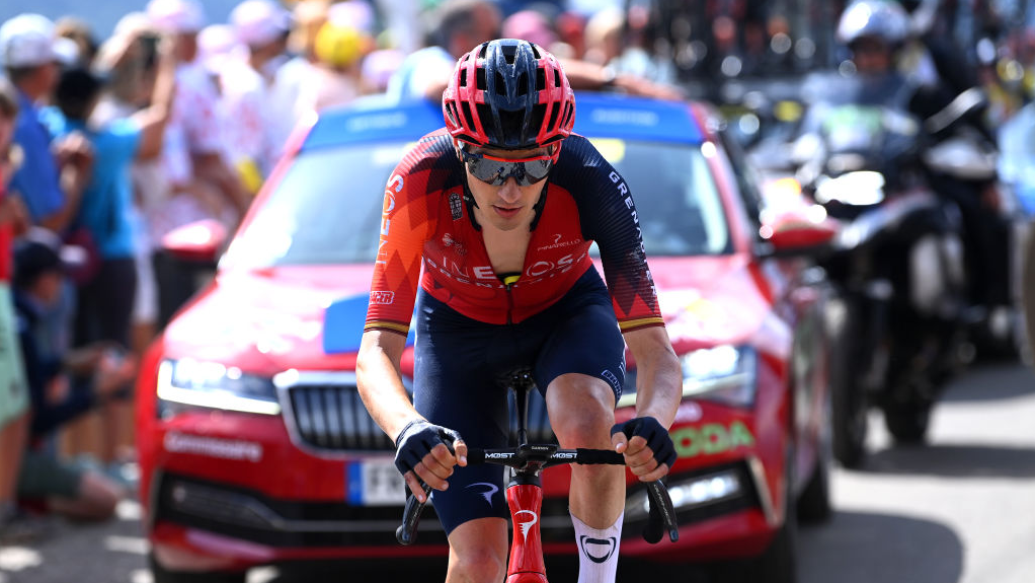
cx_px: 518
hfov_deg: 10.3
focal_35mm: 210
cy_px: 344
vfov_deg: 5.8
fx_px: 5764
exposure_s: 1/1600
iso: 320
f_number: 4.5
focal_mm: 200
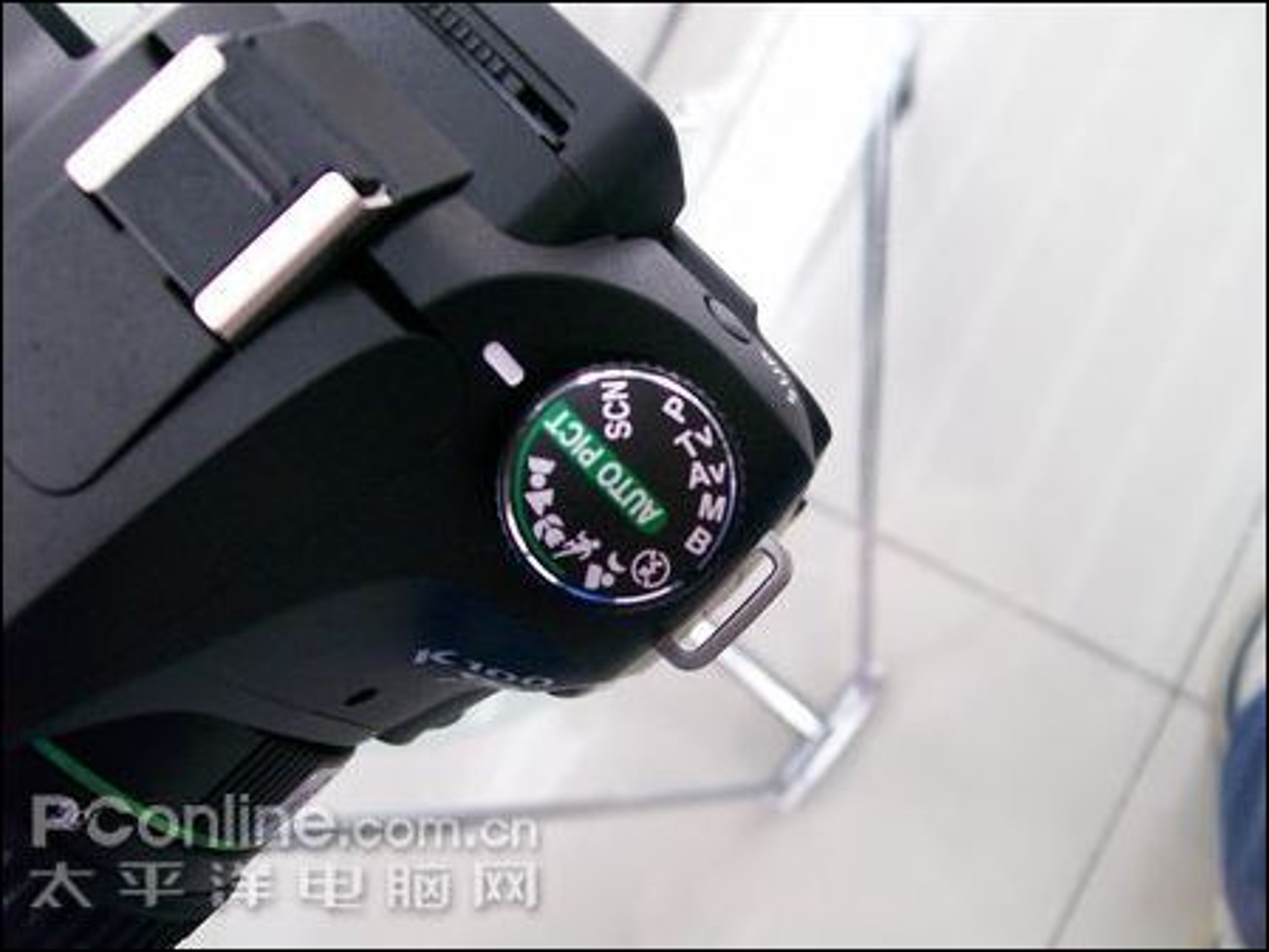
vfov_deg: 39.7
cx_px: 634
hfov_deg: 51.3
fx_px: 1320
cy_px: 476
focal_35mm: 36
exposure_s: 1/47.1
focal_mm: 6
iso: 200
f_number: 2.7
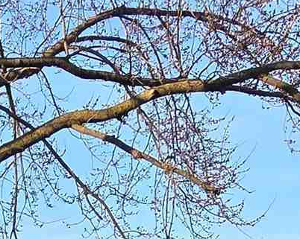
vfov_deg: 13.1
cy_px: 520
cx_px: 41
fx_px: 861
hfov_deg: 19.5
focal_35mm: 97
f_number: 2.2
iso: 50
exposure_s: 1/412
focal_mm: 2.2
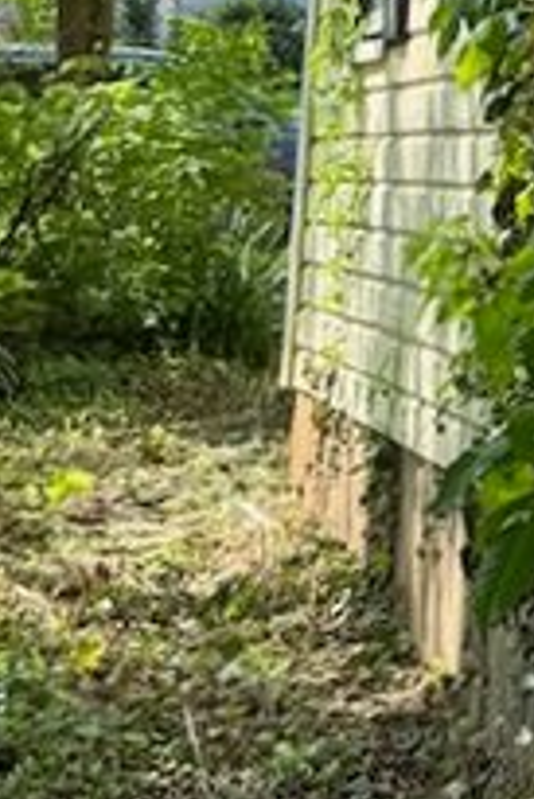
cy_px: -400
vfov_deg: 13.9
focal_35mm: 138
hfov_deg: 9.2
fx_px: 3065
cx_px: 1136
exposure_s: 1/1410
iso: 80
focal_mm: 6.76
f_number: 1.78
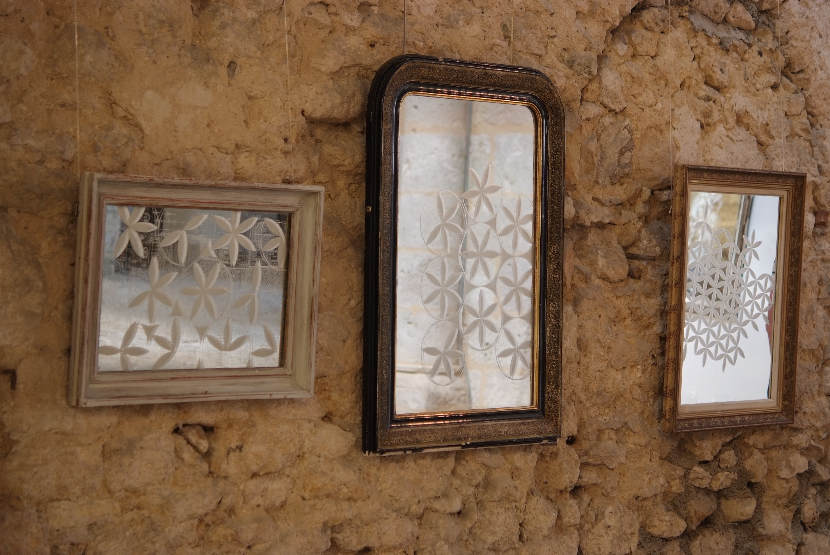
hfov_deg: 22.6
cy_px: 278
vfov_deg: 15.2
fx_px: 2077
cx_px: 415
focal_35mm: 90
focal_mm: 60
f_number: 3.2
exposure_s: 1/60
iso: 320
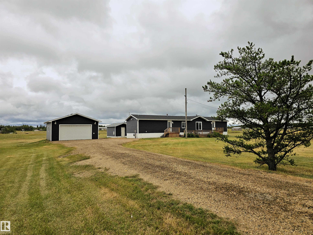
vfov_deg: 58.9
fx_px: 208
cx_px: 156
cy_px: 118
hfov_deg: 73.9
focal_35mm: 23
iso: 10
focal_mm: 6.3
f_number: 1.7
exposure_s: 1/1047
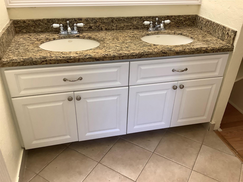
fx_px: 218
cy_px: 91
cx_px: 122
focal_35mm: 31
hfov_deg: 58.4
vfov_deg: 45.4
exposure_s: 1/50
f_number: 2.4
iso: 160
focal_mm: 3.3
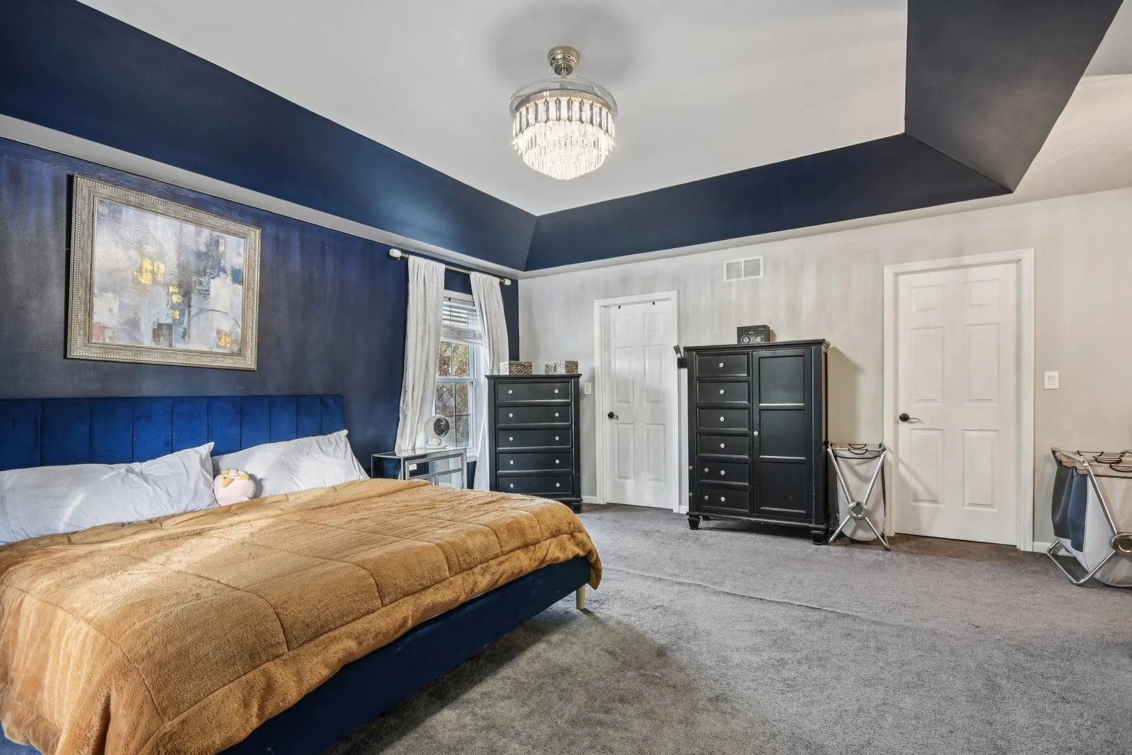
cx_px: 566
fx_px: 519
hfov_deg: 95.0
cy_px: 378
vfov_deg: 72.1
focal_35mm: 16
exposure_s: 1/10
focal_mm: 11
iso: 400
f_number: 8
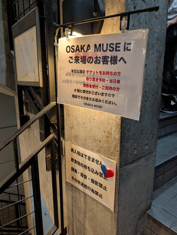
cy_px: 118
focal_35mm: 24
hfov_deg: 56.9
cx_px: 88
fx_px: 163
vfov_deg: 71.5
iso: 306
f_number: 1.68
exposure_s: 1/60
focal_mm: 6.9
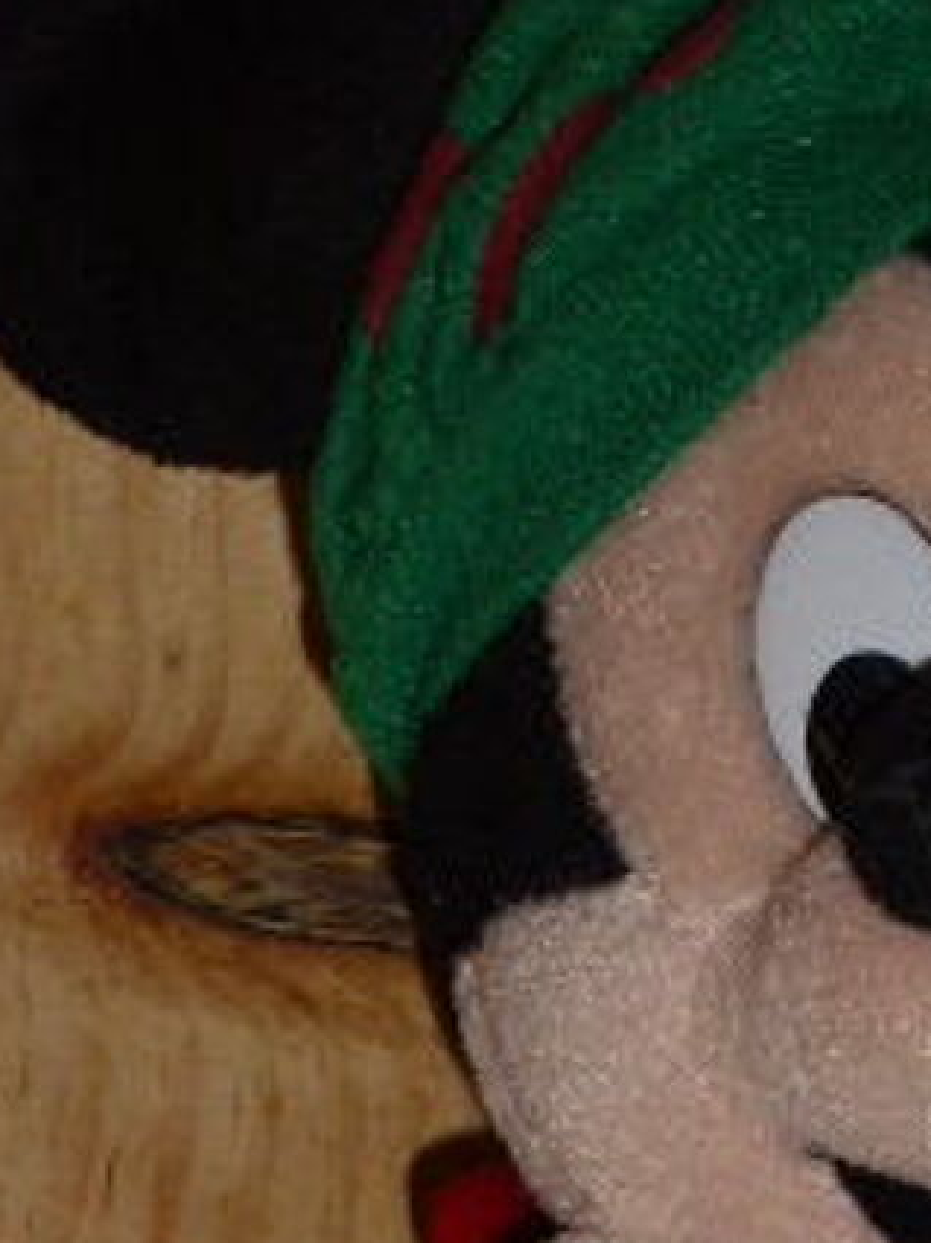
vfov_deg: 9.0
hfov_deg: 6.8
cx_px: 1103
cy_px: 1536
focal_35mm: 216
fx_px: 7754
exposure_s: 1/60
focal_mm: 11.7
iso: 100
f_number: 4.9
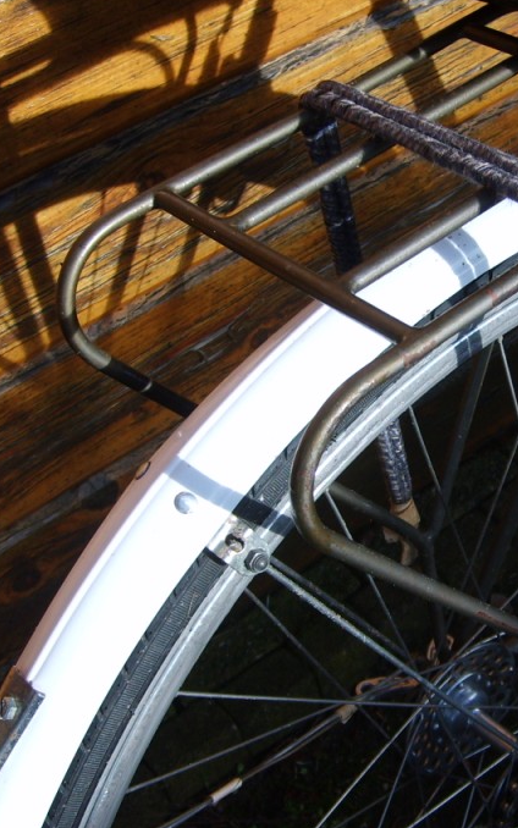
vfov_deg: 36.3
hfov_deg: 22.6
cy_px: 441
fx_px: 1264
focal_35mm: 56
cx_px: 463
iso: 50
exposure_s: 1/500
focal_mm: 5.8
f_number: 2.8
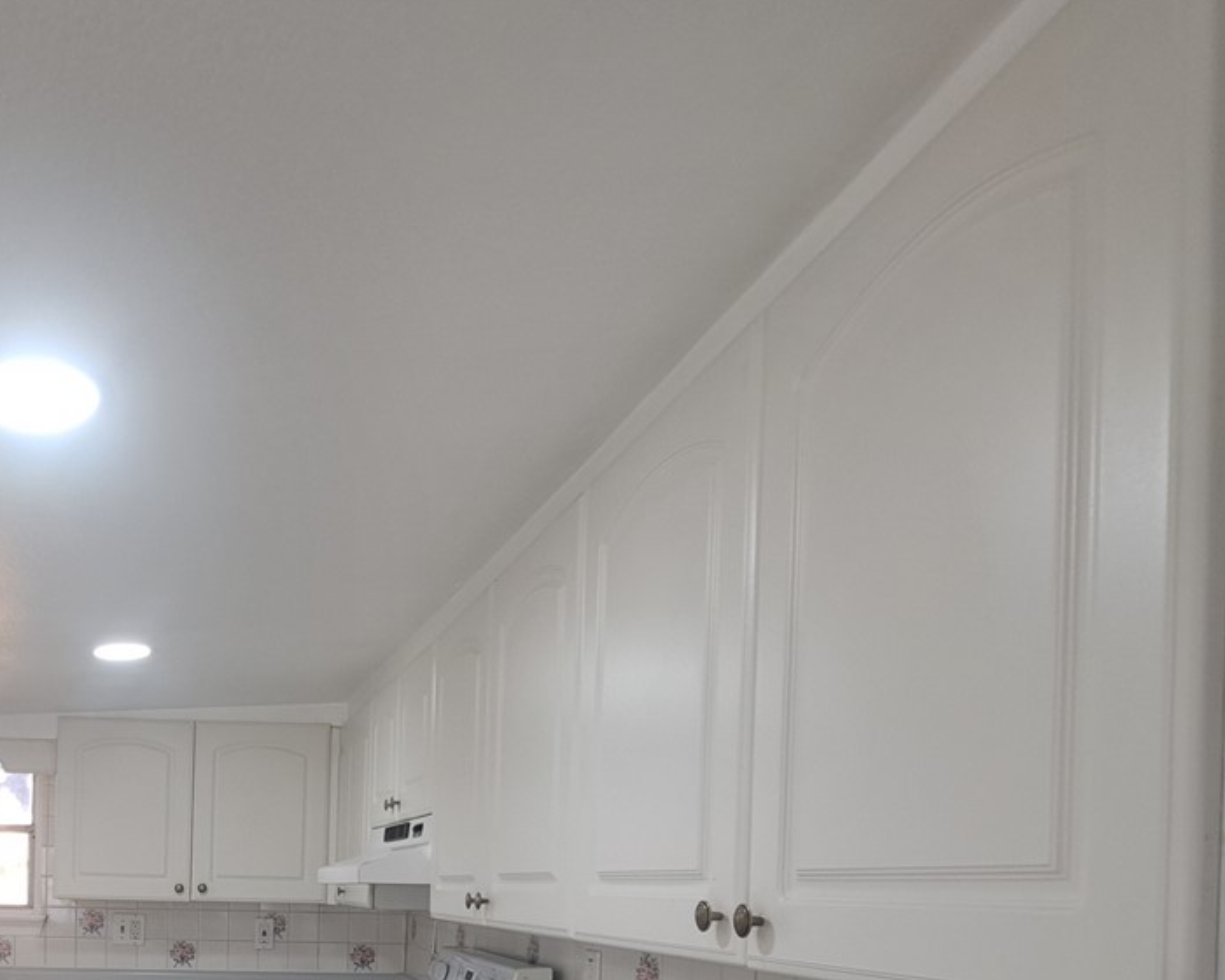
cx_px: 254
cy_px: 884
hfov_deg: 56.3
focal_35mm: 29
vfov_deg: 45.3
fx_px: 1051
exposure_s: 1/40
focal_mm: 1.74
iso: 50
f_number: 2.2
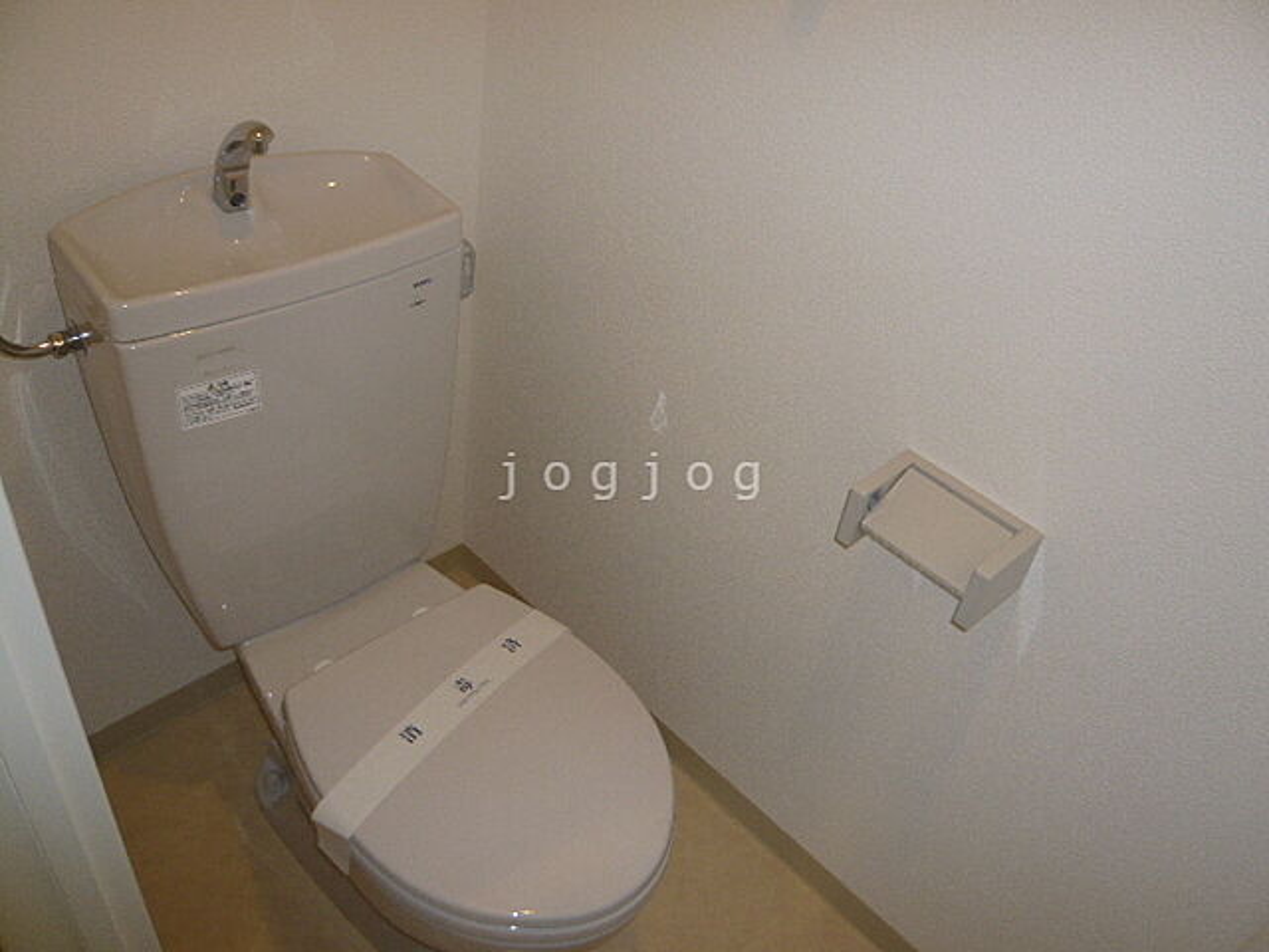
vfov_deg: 49.7
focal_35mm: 28
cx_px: 634
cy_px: 476
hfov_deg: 63.4
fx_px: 1026
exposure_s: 1/30
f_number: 2.8
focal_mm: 4.6
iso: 100
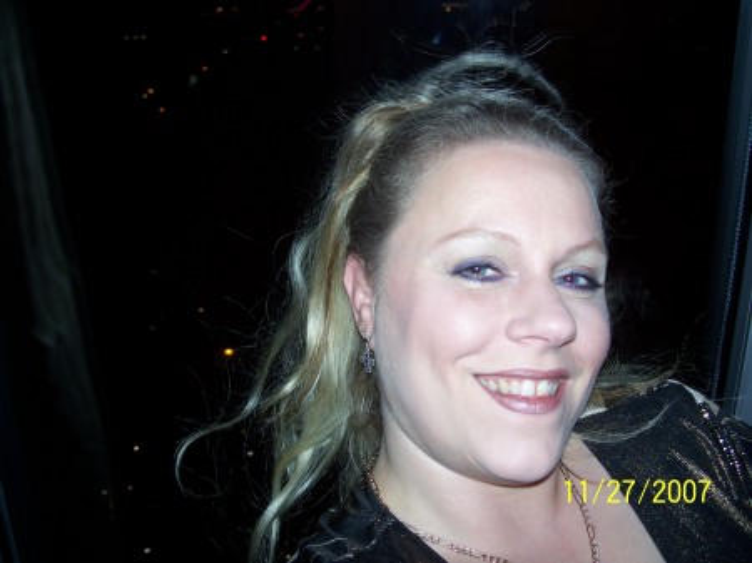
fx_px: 803
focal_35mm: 37
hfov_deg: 50.2
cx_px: 376
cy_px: 282
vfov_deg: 38.6
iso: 80
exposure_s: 1/60
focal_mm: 7.8
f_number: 2.8
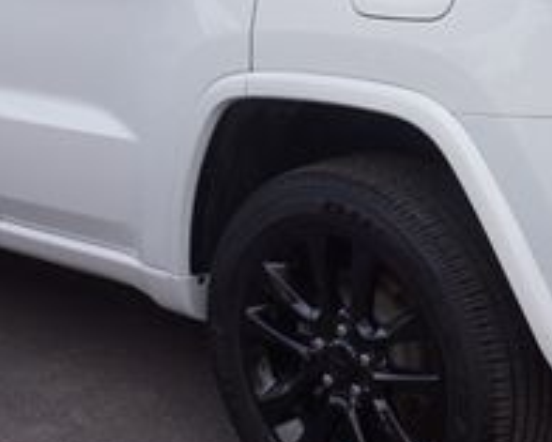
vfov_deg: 16.6
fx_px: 1504
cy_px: 93
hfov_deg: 20.8
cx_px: 352
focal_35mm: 92
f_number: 5
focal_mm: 20
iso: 100
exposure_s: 1/200
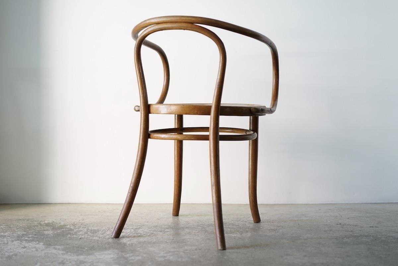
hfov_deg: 36.2
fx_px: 608
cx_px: 199
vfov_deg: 24.6
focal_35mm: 55
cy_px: 133
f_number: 2.5
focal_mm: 55
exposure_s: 1/100
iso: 640
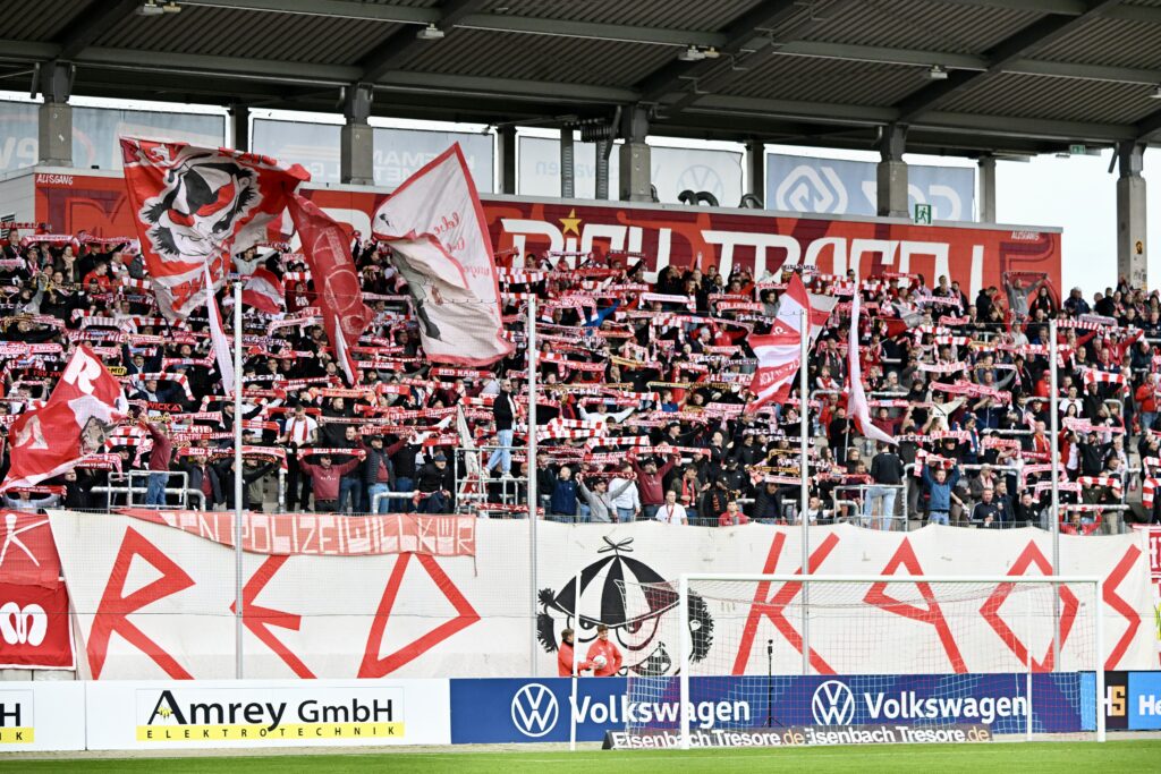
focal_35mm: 125
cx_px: 580
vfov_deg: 11.0
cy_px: 387
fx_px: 4032
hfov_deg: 16.4
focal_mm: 125
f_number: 4.8
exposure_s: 1/1600
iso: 3200
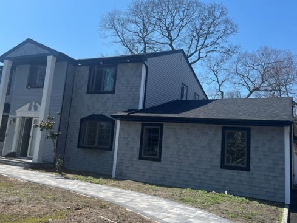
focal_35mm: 34
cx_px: 143
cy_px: 95
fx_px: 292
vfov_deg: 41.7
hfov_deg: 53.9
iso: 50
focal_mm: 5.1
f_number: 1.6
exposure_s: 1/3413
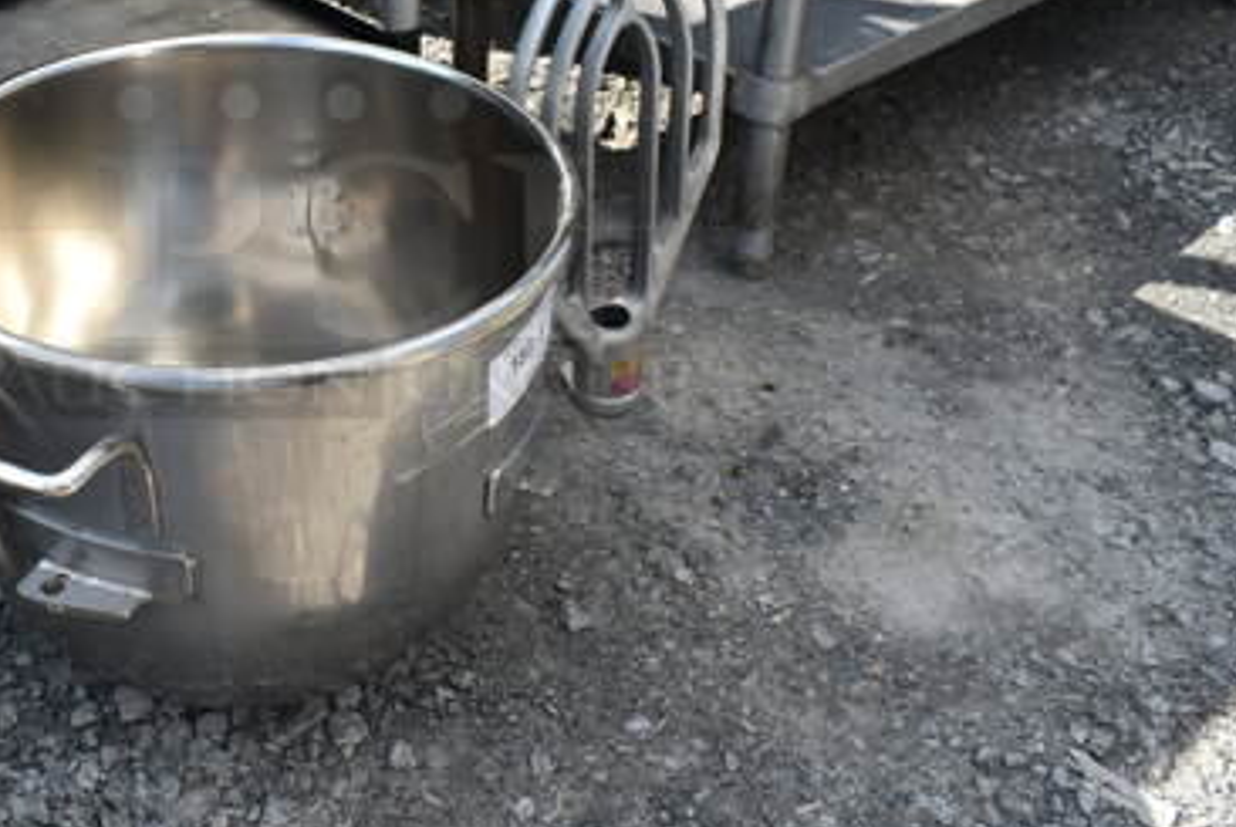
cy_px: 240
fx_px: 1547
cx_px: 344
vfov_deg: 29.6
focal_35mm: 45
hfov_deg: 42.5
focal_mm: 18
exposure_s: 1/200
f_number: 7.1
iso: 100
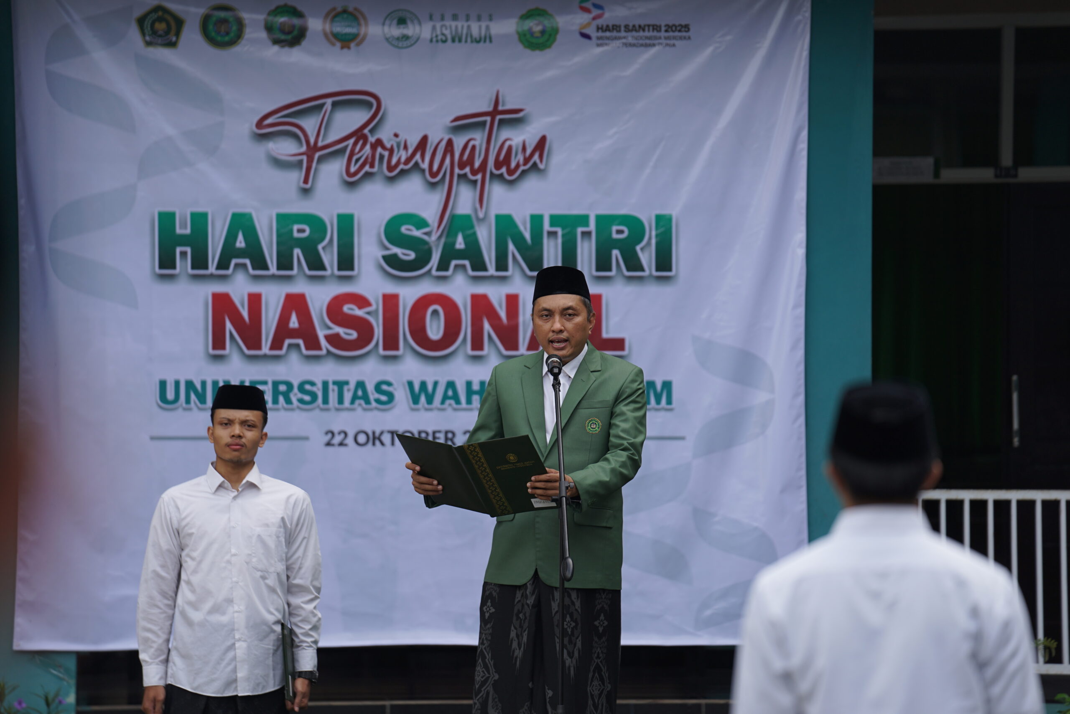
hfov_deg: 10.3
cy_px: 357
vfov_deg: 6.9
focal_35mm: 200
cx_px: 535
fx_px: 5944
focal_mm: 200
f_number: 2.8
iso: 100
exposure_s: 1/400
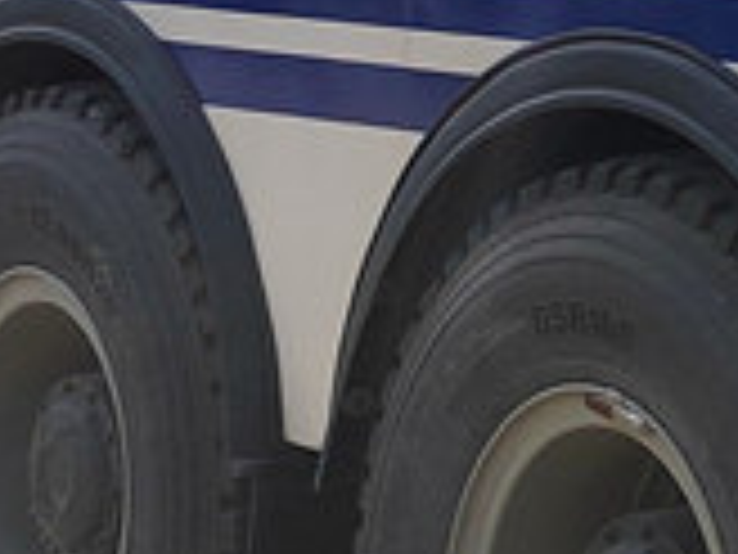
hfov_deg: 13.1
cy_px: -297
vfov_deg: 11.2
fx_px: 2708
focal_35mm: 127
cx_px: 1539
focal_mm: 5.52
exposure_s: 1/2000
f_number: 1.9
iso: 181
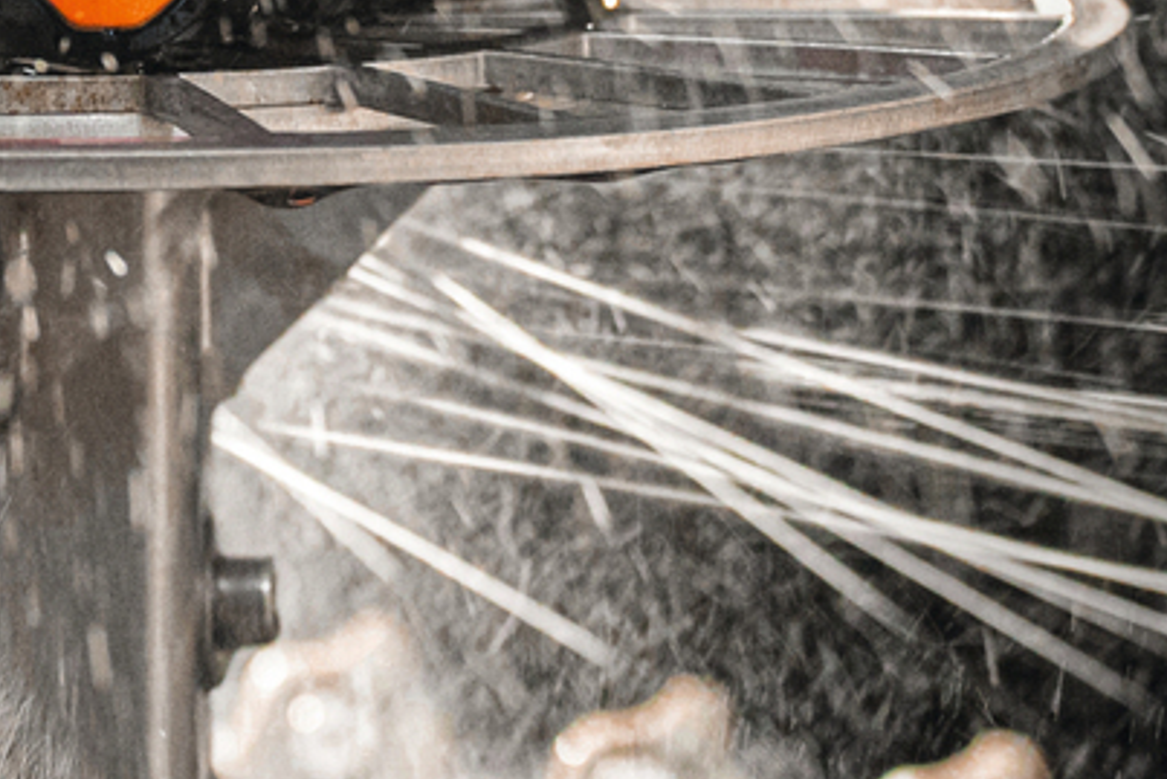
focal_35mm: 481
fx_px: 15597
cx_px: 472
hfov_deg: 4.3
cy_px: -6
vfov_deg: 2.9
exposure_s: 1/125
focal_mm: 95
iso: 2500
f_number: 3.5
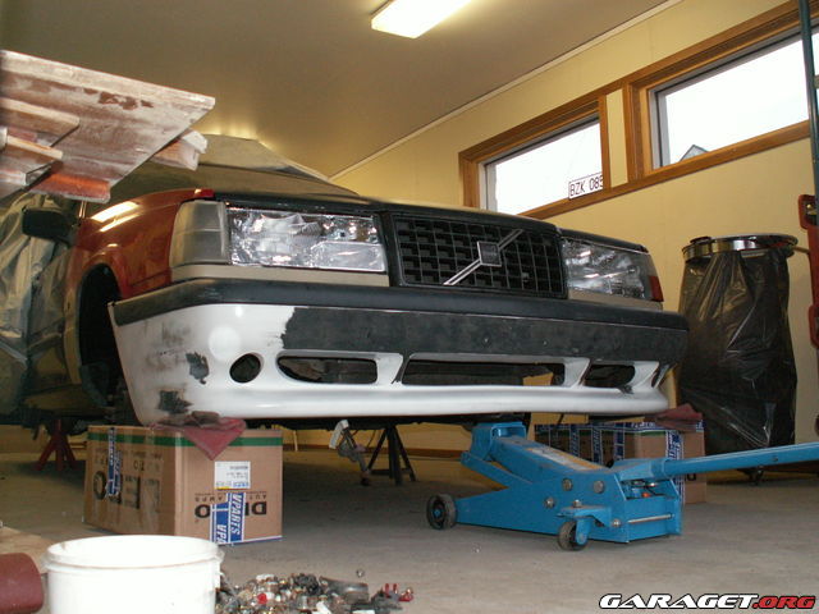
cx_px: 410
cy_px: 307
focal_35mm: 35
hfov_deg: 52.6
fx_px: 828
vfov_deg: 40.7
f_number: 2.8
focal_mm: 5.86
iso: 160
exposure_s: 1/40
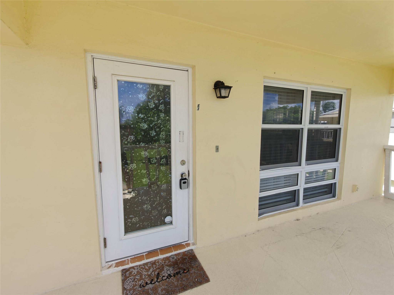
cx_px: 197
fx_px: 171
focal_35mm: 15
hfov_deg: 98.2
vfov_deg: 81.7
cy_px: 148
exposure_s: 1/295
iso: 100
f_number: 2
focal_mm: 2.3
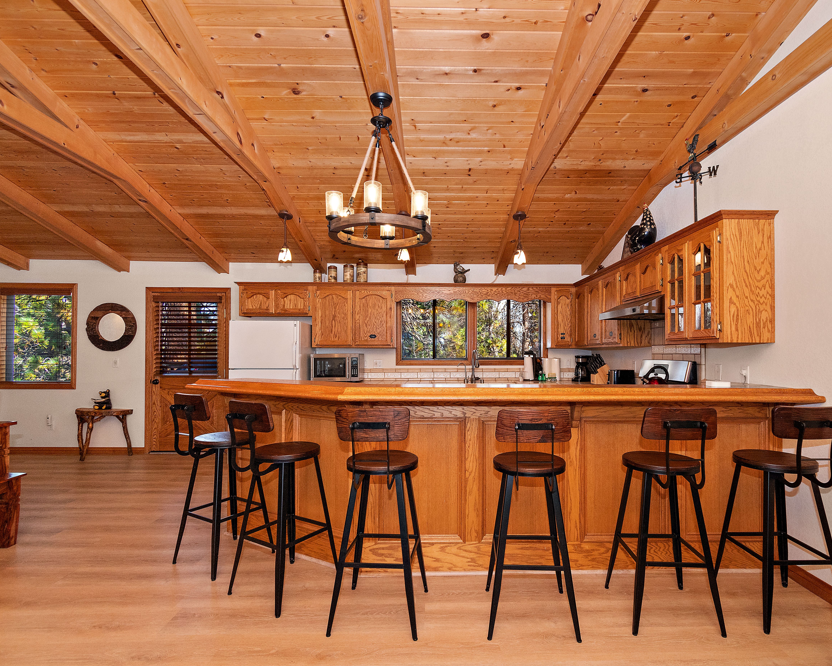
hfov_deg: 89.5
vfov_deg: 77.0
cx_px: 440
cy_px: 333
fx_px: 419
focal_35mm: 17
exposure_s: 1/200
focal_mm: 10
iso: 320
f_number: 5.6
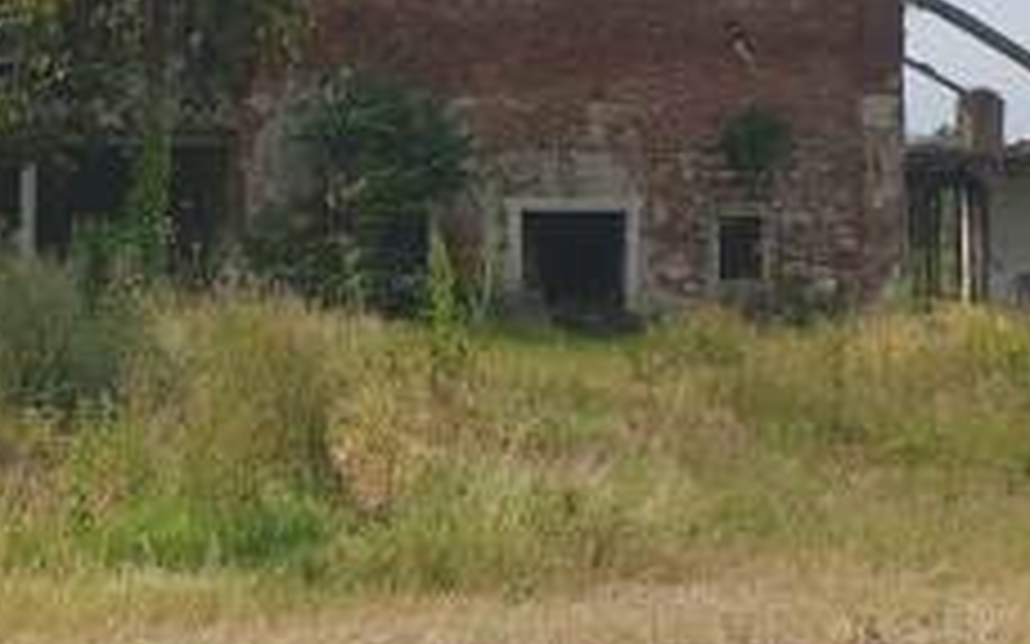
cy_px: 207
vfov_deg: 16.9
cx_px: 0
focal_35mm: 77
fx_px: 2161
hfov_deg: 25.5
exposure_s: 1/1919
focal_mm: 4.3
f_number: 2.4
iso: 50
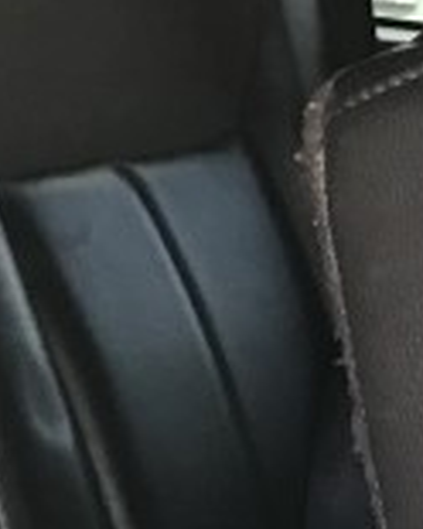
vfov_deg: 10.5
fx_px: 2832
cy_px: 642
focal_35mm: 181
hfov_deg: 8.5
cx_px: 420
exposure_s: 1/15
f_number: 1.8
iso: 40
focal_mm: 3.99
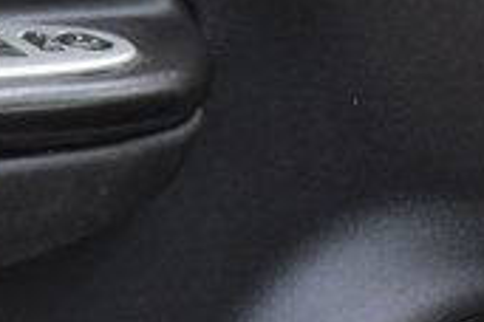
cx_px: -722
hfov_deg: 8.6
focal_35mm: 216
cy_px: 299
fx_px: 2904
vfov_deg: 6.3
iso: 1000
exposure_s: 1/15
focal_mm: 24
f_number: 6.3
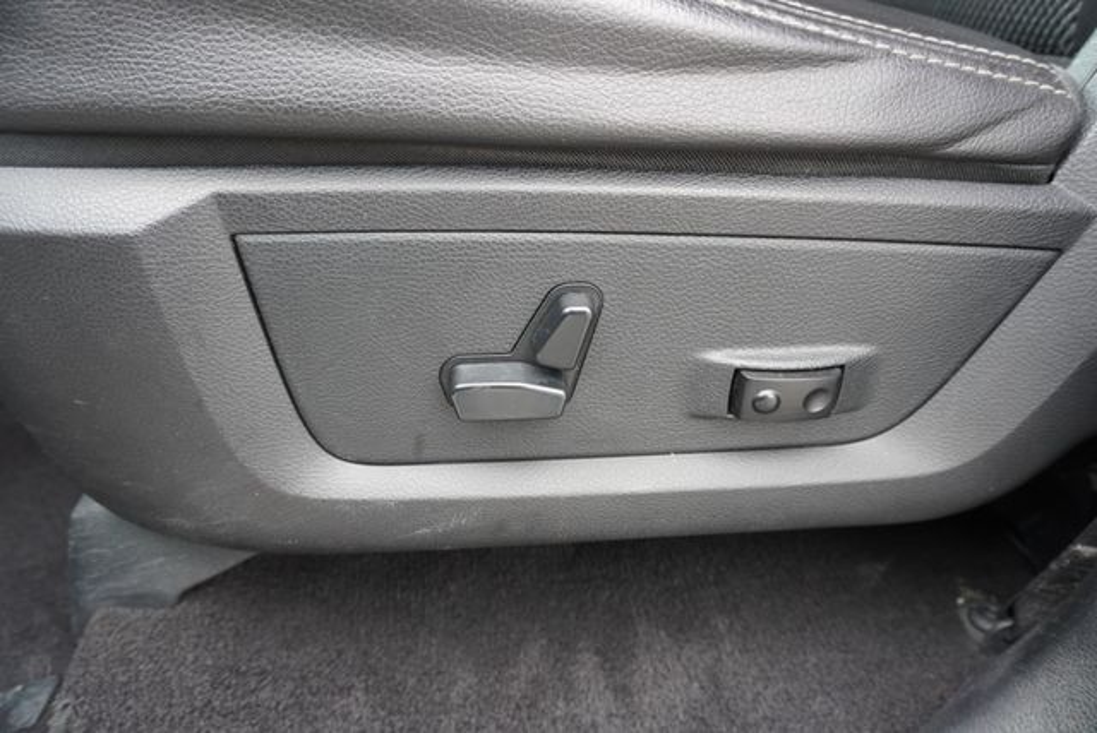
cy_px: 366
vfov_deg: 53.2
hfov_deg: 73.7
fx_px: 732
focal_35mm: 24
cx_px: 548
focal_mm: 16
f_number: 4
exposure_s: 1/60
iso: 320
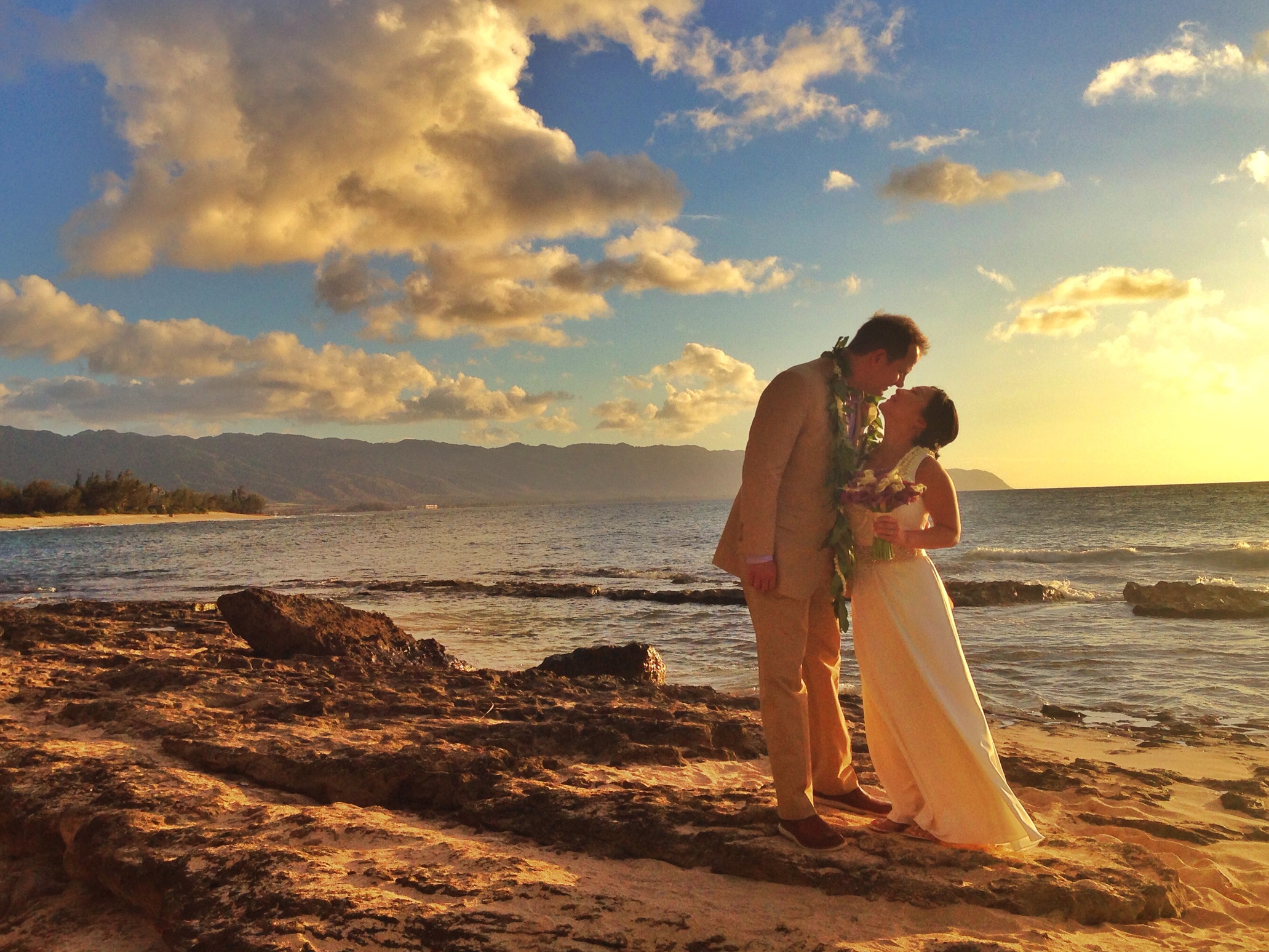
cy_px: 408
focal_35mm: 40
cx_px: 531
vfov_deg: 35.9
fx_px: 1466
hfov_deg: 46.6
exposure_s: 1/1642
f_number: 2.4
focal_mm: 4.12
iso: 50
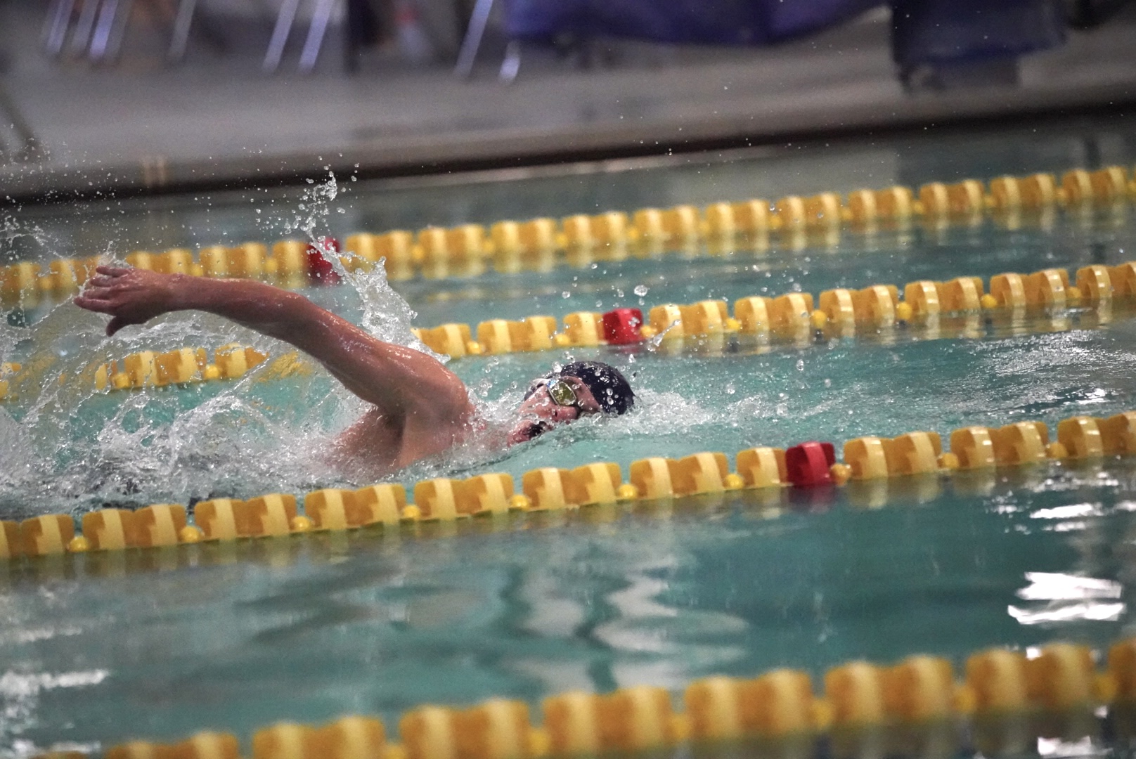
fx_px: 6315
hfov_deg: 10.3
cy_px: 380
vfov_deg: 6.9
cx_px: 568
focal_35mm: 200
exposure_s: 1/6400
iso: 25600
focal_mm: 200
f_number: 2.8
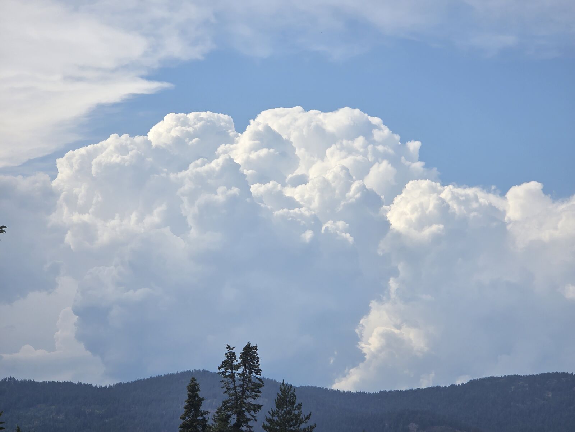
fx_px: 1910
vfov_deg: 12.9
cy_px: 216
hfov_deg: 17.1
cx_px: 288
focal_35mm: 115
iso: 64
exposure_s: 1/1723
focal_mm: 18.6
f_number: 3.4
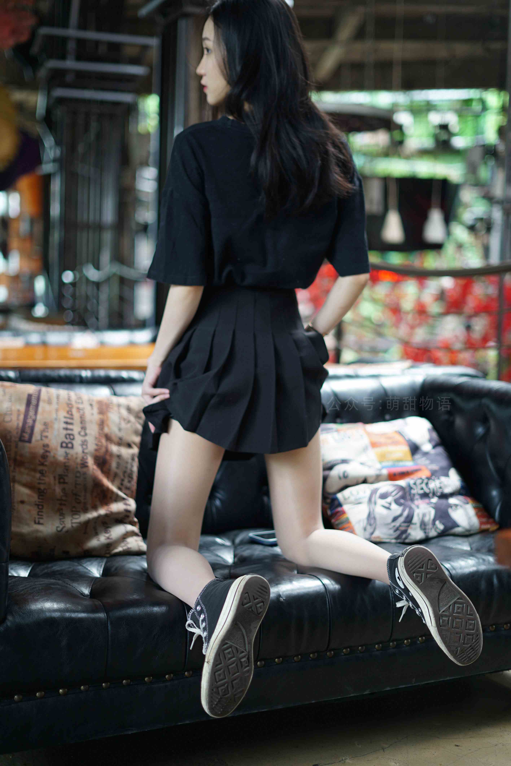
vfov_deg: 39.6
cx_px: 256
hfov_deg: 27.0
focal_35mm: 50
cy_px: 383
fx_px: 1063
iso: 200
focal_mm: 50
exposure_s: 1/60
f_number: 1.8
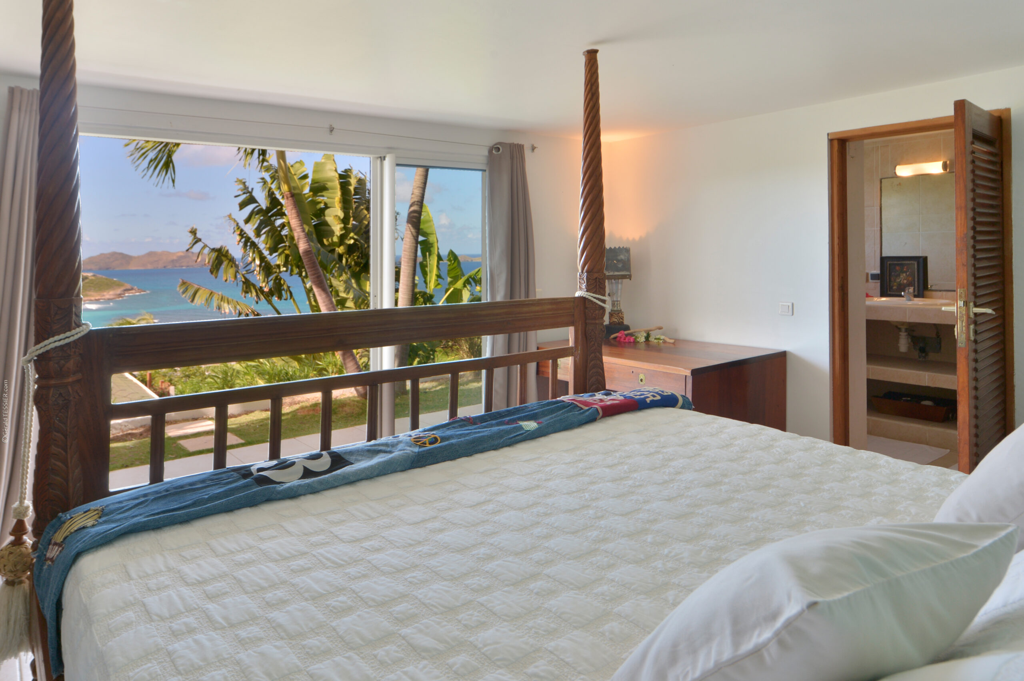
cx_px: 512
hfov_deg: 84.0
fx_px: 569
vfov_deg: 61.9
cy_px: 340
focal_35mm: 20
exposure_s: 1/15
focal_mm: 20
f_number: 7.1
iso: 160
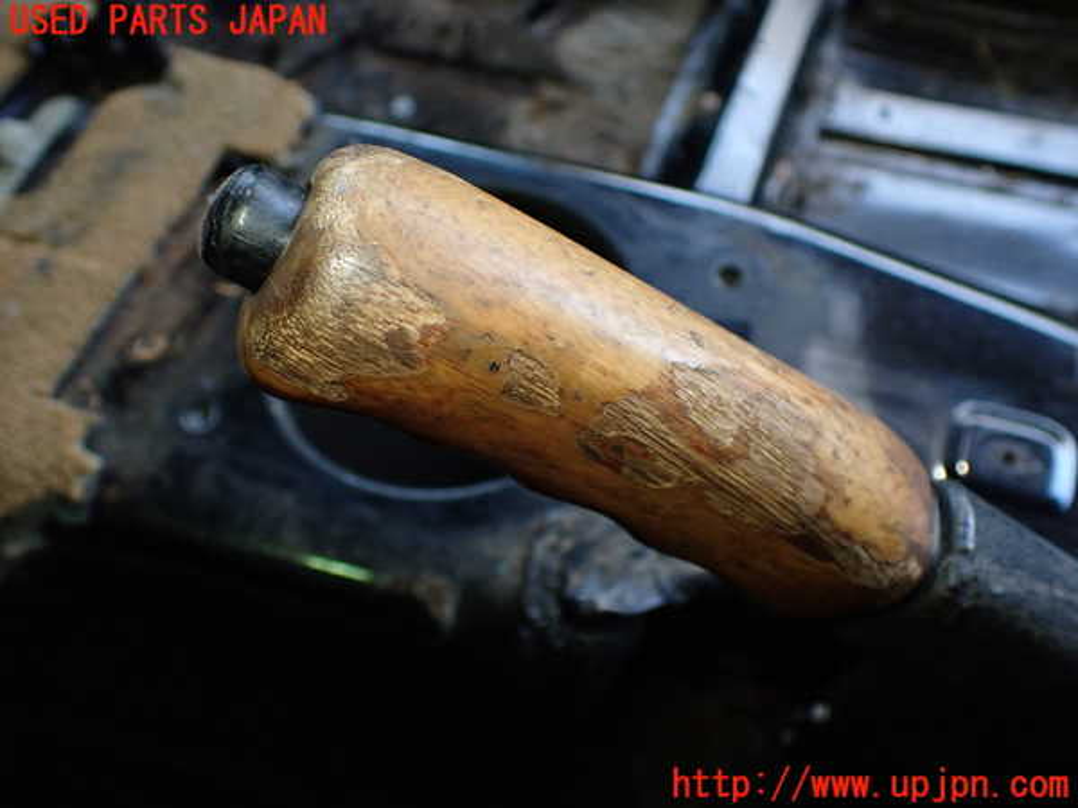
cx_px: 539
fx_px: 934
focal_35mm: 30
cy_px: 404
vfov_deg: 46.8
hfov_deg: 60.0
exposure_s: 1/125
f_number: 2.3
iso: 400
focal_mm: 5.4
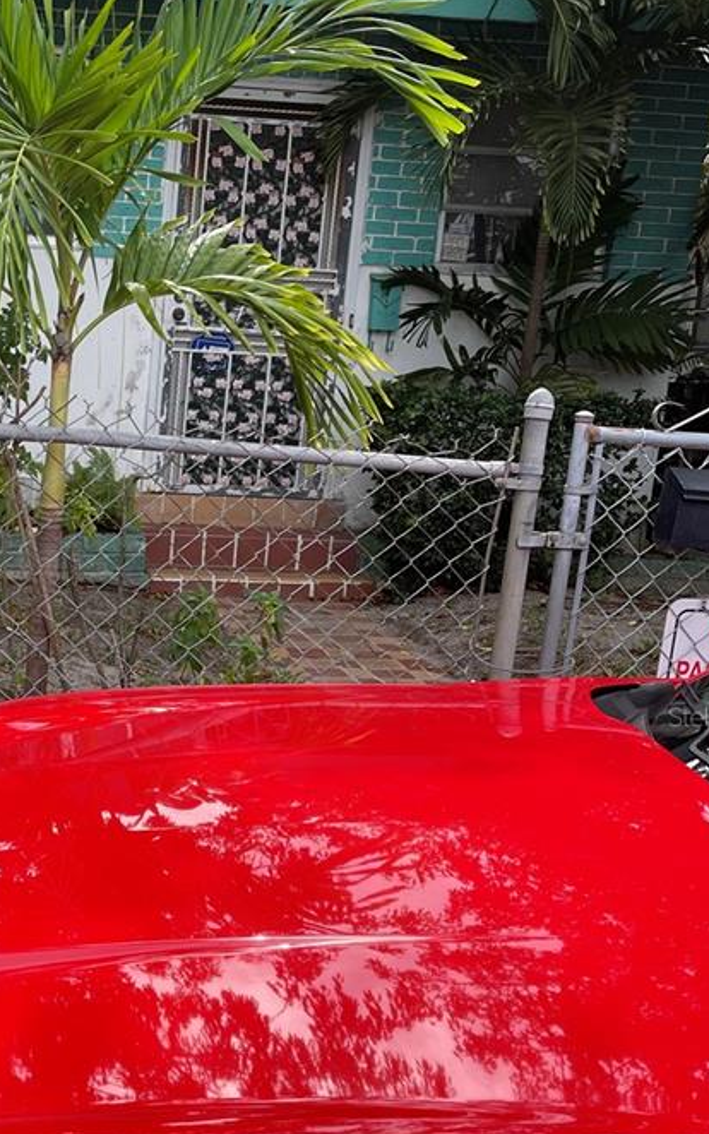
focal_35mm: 48
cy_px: 716
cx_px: 19
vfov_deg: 41.5
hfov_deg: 25.7
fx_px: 1483
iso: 32
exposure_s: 1/1140
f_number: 1.6
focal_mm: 5.1
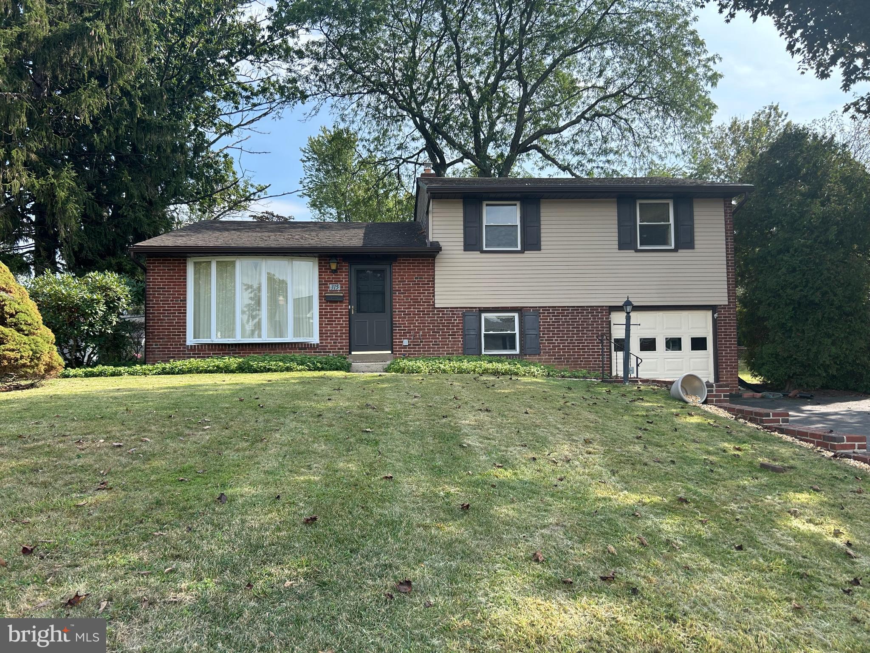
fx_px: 653
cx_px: 435
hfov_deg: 67.3
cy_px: 326
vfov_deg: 53.1
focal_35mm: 26
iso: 50
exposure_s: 1/1531
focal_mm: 5.7
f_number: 1.5
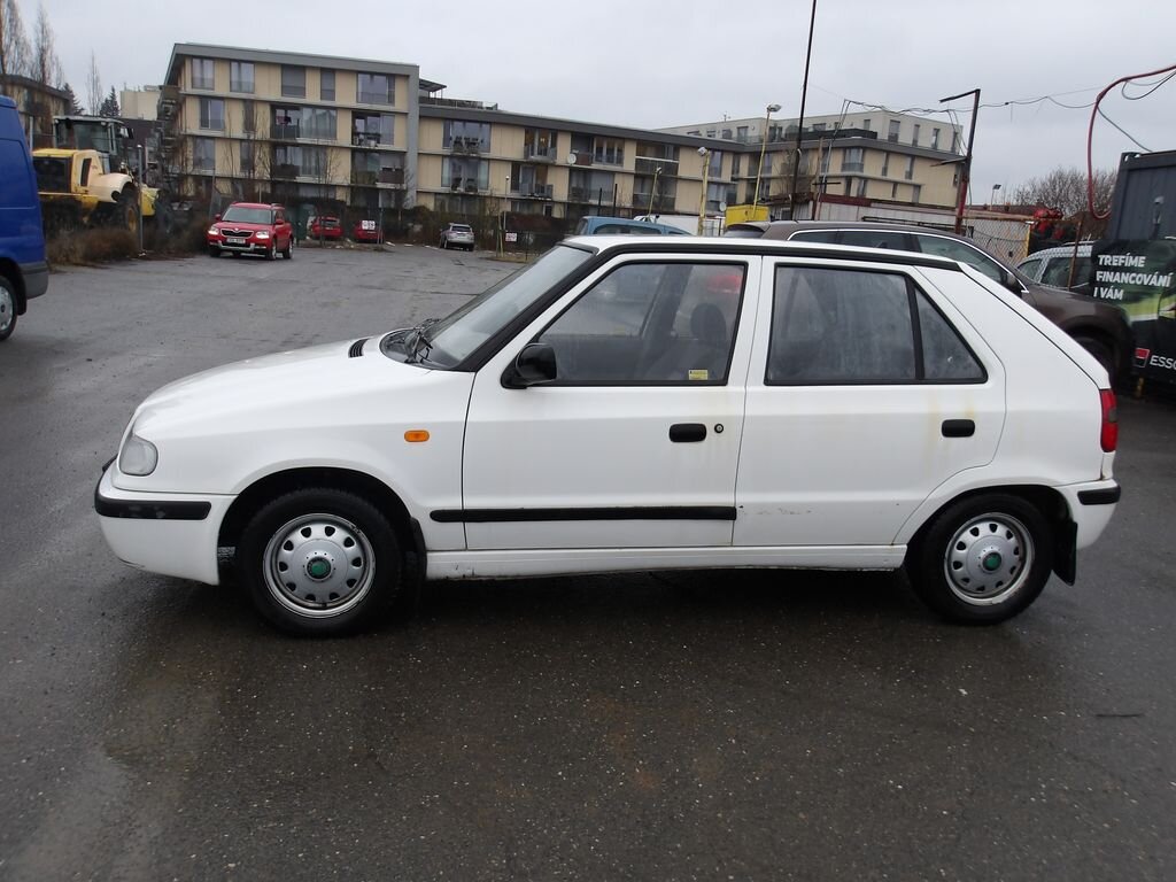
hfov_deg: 65.3
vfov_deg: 51.4
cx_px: 588
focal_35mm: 27
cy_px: 441
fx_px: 917
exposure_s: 1/292
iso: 100
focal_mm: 4.9
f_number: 3
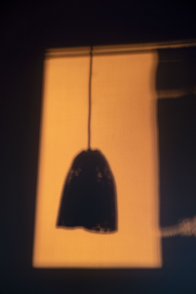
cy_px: 147
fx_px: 433
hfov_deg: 25.5
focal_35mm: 53
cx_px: 98
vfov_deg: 37.5
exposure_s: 1/60
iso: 500
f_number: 2
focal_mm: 35
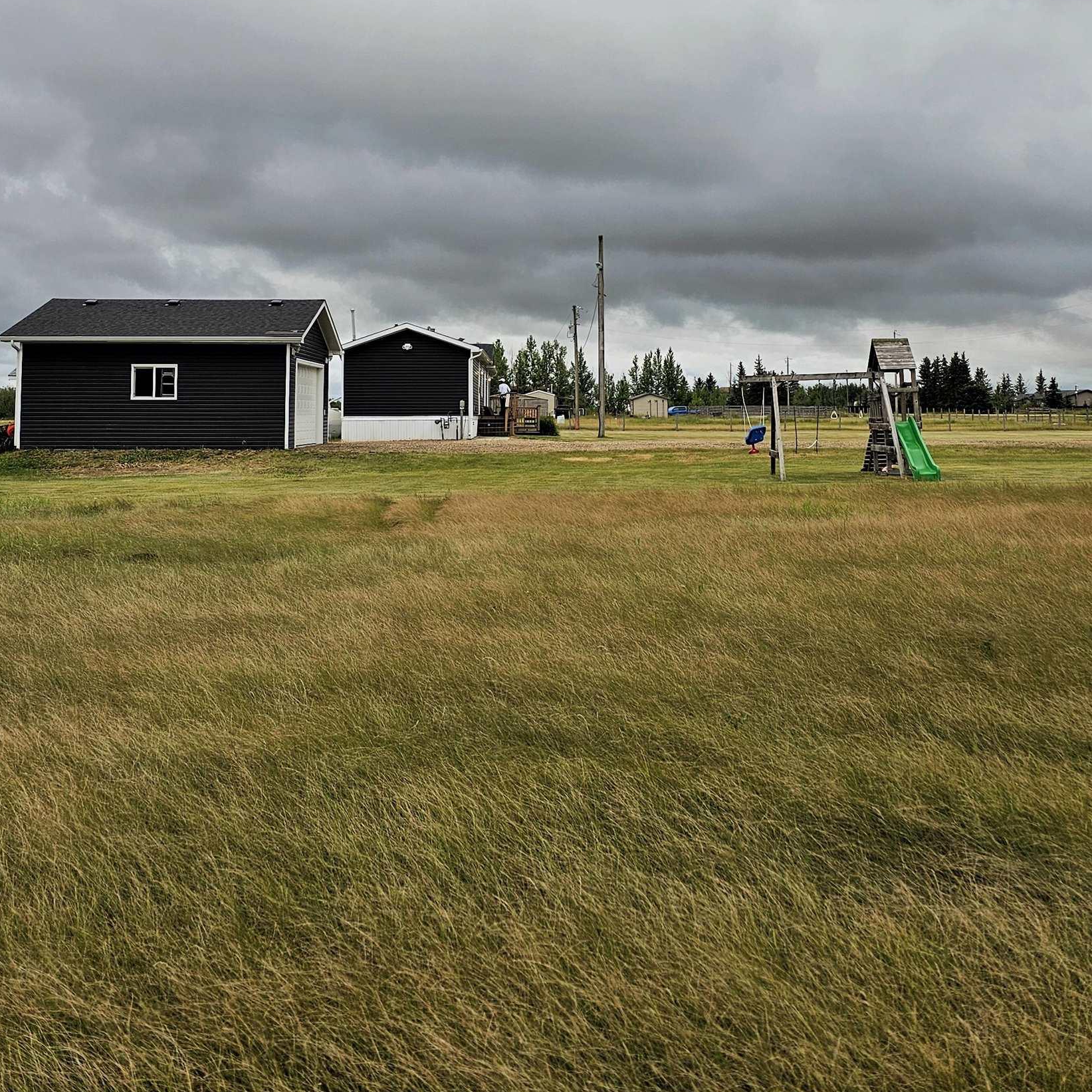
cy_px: 330
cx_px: 518
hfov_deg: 43.8
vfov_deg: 43.0
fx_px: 1356
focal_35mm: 38
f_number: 1.7
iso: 10
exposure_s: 1/978
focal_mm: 6.3
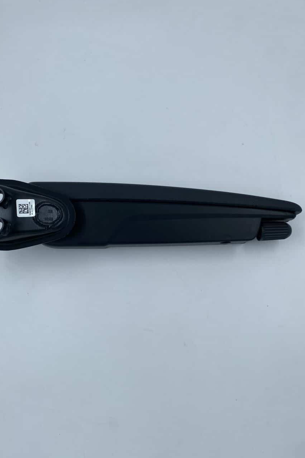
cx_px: 131
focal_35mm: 31
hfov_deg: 42.2
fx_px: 394
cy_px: 237
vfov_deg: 60.3
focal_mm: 4.25
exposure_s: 1/877
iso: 32
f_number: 1.8
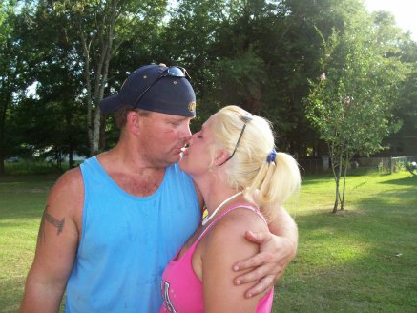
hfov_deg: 52.6
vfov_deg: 40.7
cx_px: 209
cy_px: 155
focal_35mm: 35
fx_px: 422
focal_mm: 5.6
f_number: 2.7
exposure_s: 1/257
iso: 80
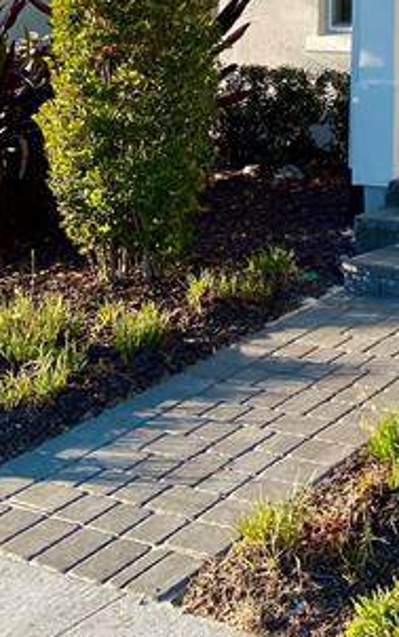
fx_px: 1217
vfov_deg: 26.4
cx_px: 589
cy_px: -108
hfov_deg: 17.0
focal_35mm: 70
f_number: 1.8
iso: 32
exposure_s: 1/1608
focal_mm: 4.25
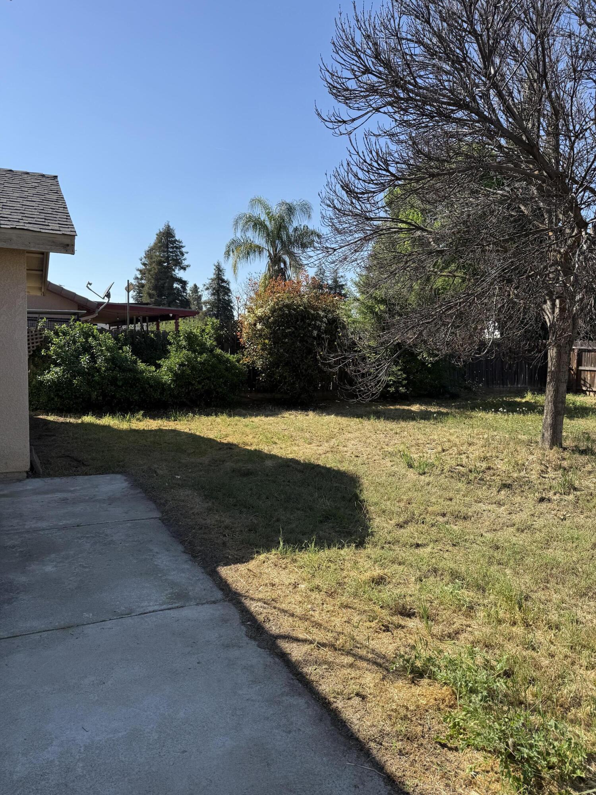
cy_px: 398
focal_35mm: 24
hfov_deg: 56.8
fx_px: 551
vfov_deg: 71.6
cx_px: 298
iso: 80
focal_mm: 6.76
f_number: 1.78
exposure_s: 1/3021
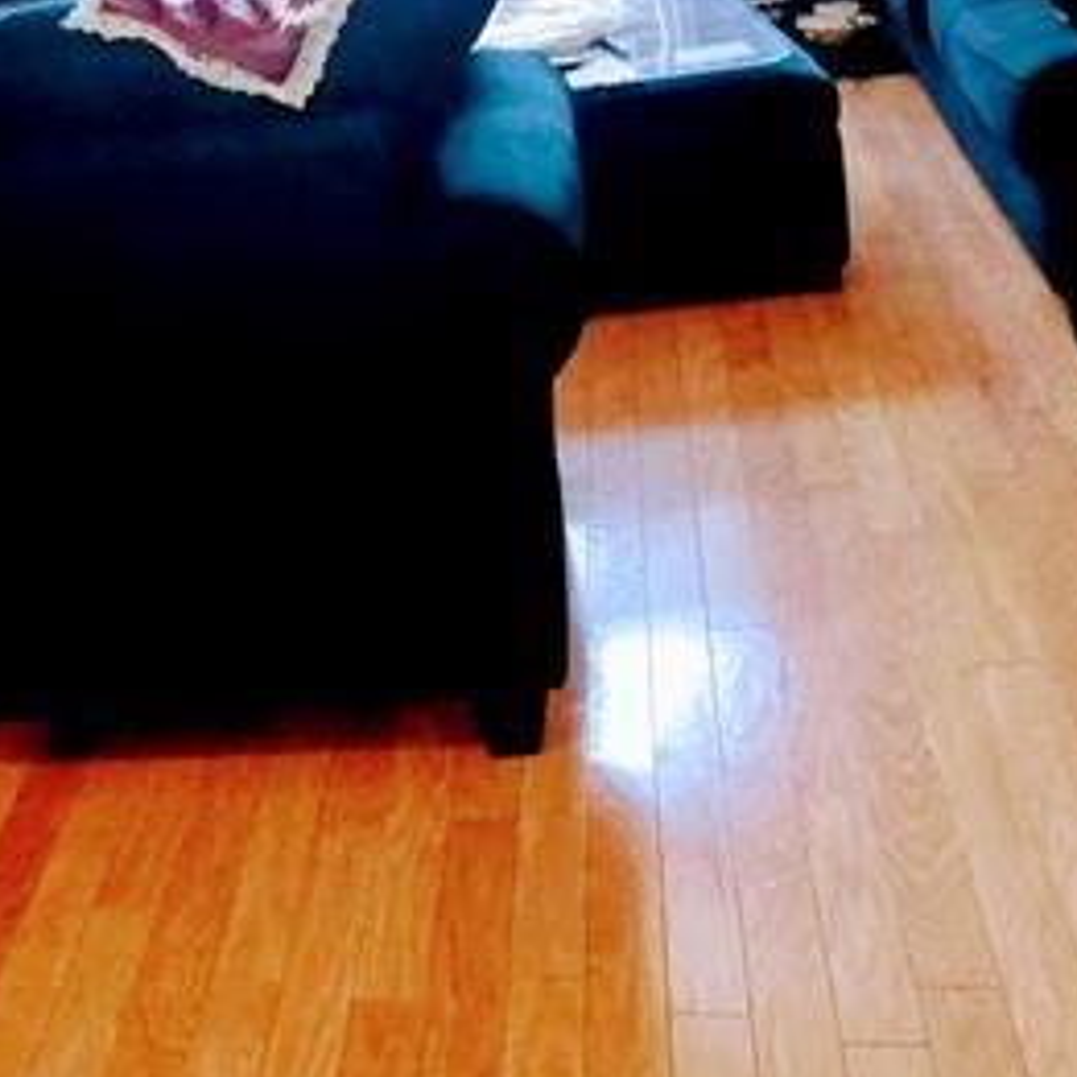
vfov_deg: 35.8
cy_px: 159
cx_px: 182
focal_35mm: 45
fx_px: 1584
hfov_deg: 36.0
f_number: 1.9
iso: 250
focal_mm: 2.2
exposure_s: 1/30
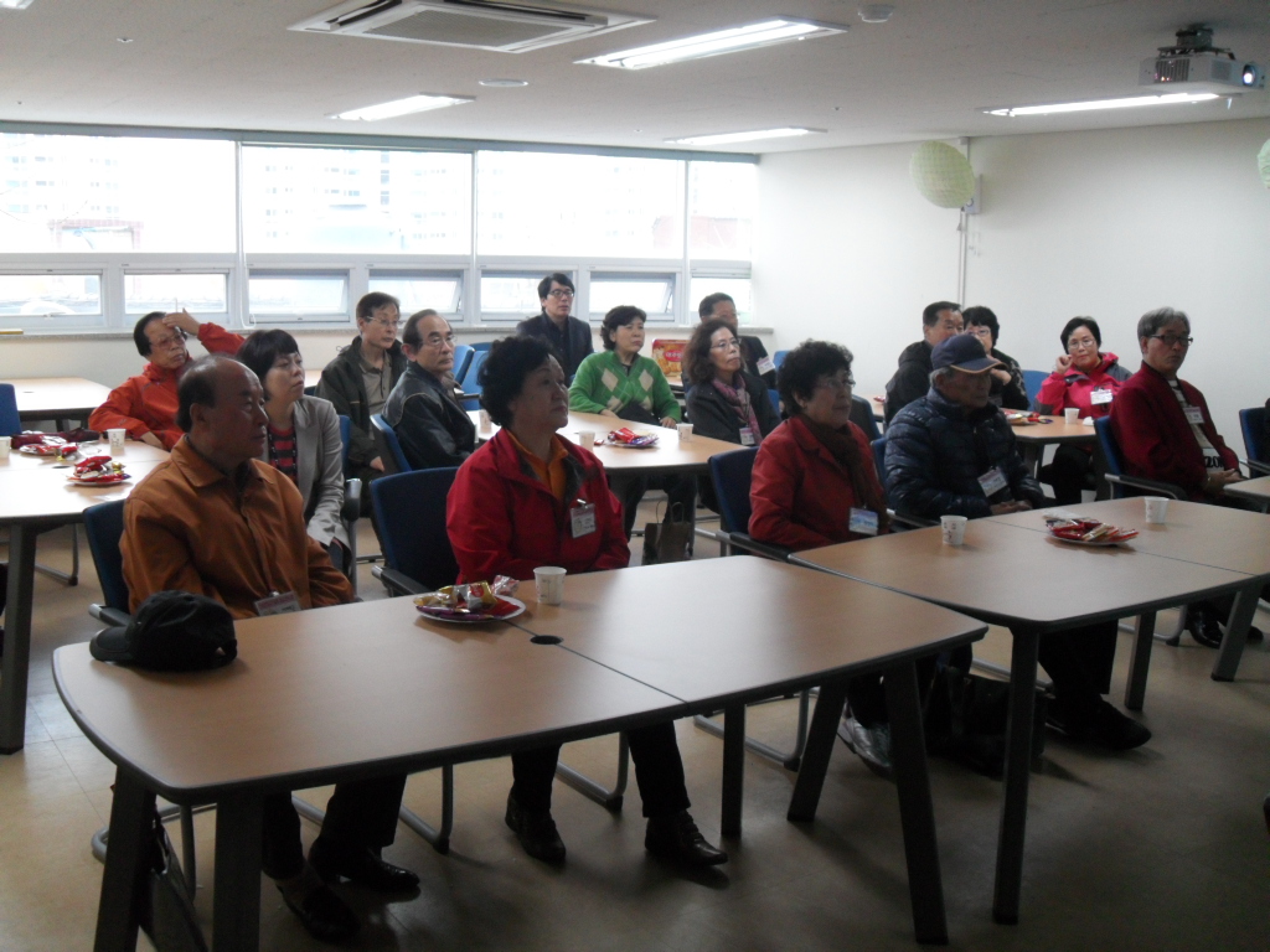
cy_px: 476
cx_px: 635
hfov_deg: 52.6
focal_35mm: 35
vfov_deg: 40.7
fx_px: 1284
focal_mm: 6.2
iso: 200
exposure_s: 1/45
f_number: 2.8
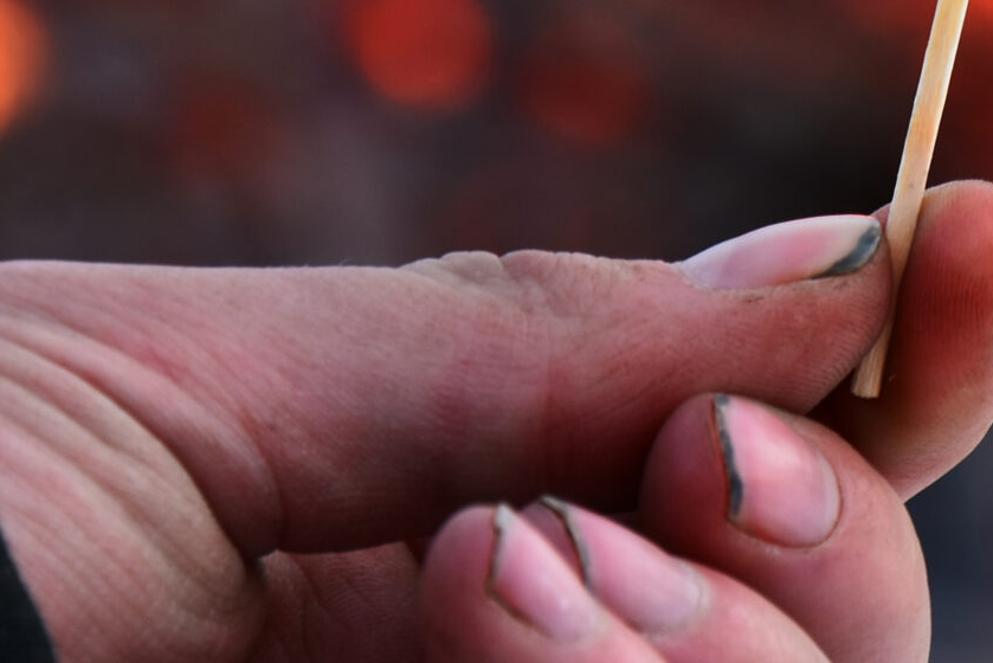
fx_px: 11616
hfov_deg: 4.9
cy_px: 205
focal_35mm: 421
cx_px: 944
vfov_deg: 3.3
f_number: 7.1
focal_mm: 92
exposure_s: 1/80
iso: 100
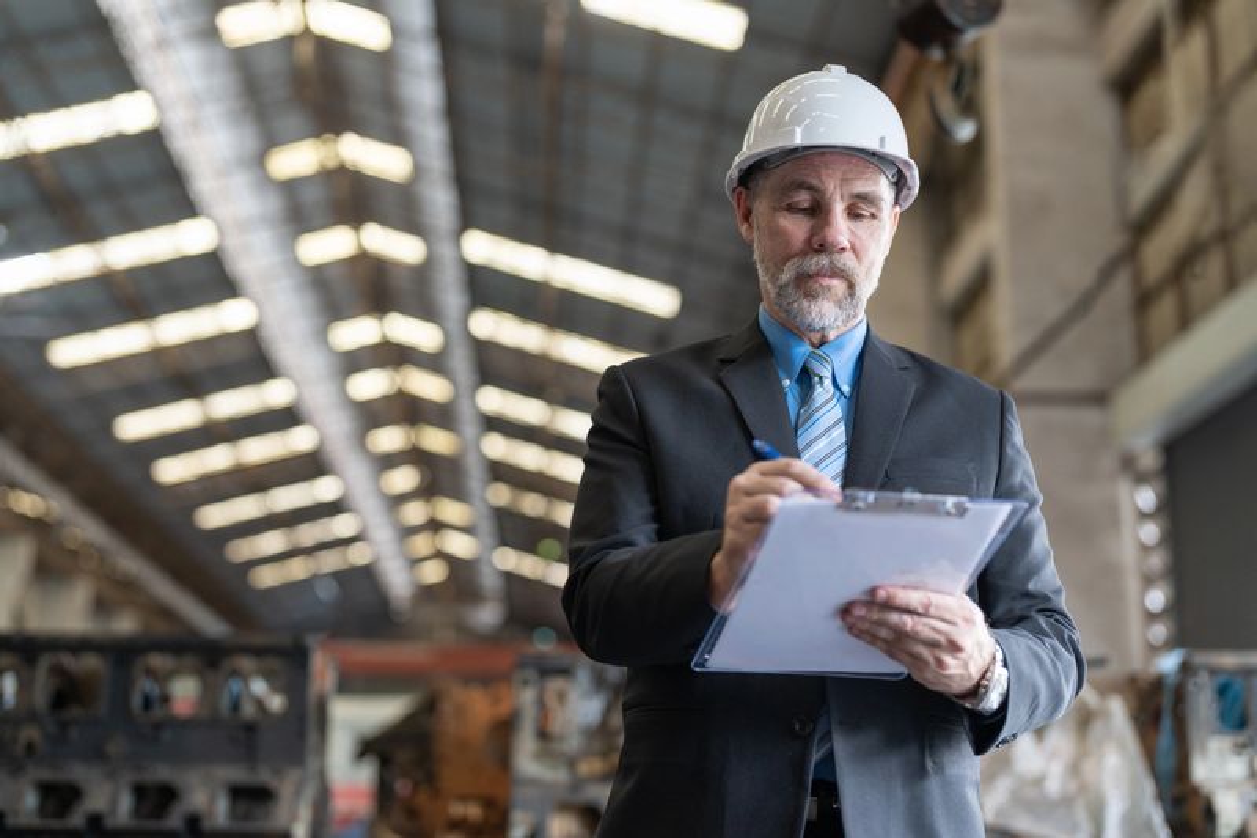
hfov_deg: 39.6
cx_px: 628
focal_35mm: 50
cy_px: 419
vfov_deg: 27.0
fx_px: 1745
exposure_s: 1/100
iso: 320
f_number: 1.8
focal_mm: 50
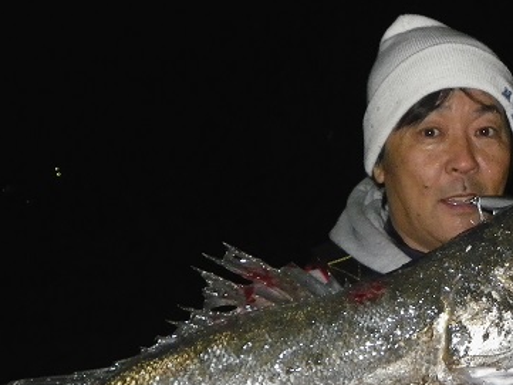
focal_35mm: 62
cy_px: 349
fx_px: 919
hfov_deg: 29.8
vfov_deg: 23.0
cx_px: 470
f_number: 3.5
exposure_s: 1/50
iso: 400
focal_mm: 5
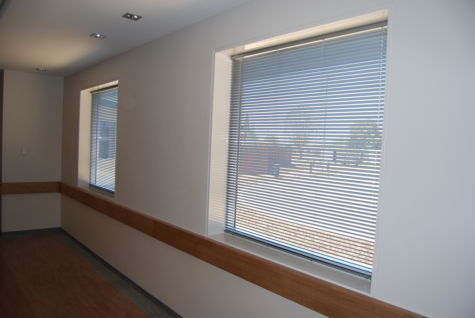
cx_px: 238
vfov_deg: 48.0
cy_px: 159
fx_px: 357
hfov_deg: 67.3
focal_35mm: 27
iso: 200
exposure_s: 1/60
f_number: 3.5
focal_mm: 18
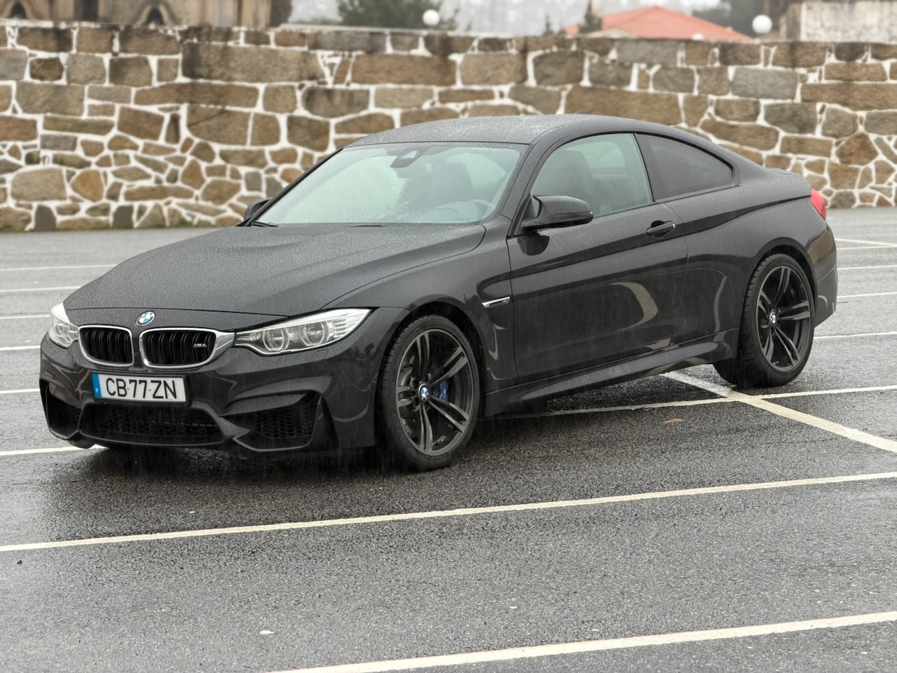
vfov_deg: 14.8
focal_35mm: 100
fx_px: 2591
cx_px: 448
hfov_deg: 19.6
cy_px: 336
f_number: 2.8
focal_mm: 16.89
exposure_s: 1/121
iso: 125
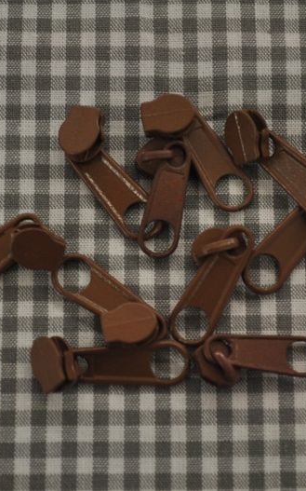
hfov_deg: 12.8
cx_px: 153
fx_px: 1362
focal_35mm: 102
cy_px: 245
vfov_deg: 20.4
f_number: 5.3
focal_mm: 44
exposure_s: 1/60
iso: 560
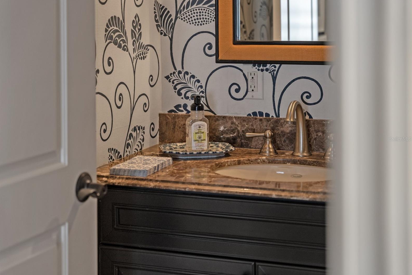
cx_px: 203
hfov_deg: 29.8
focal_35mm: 68
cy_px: 139
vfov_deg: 20.1
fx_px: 775
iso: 800
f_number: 2.8
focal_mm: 66.7
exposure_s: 1/50
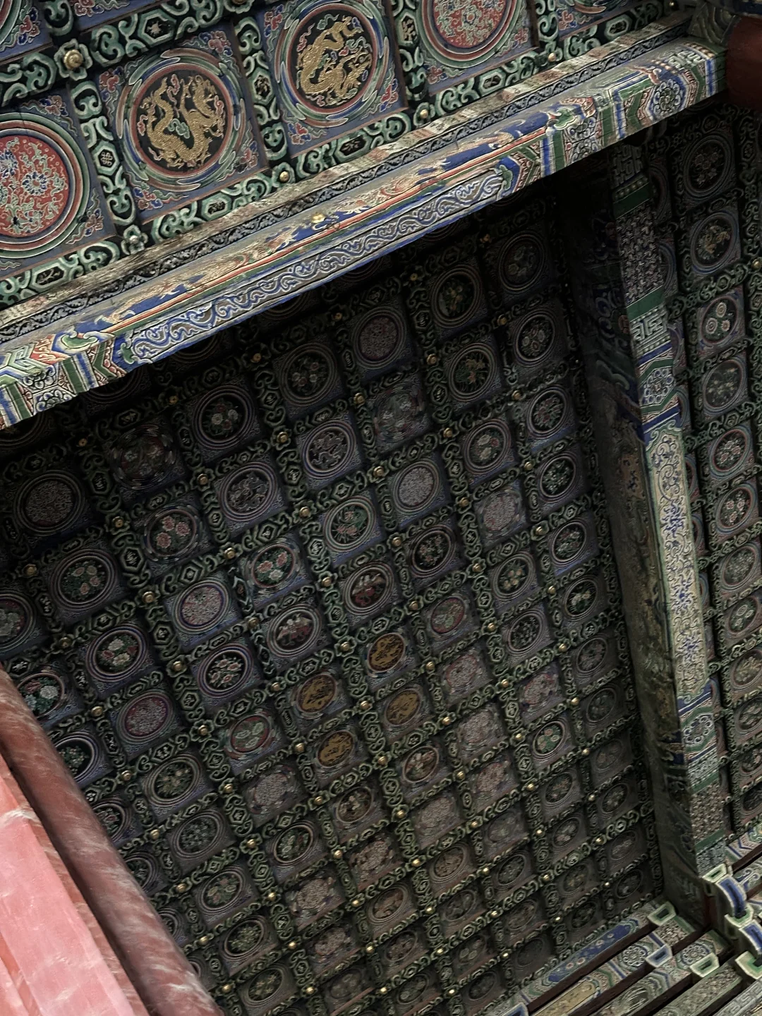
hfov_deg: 30.3
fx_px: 1409
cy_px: 508
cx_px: 381
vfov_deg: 39.7
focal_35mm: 48
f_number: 1.78
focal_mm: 6.86
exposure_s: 1/15
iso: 1000
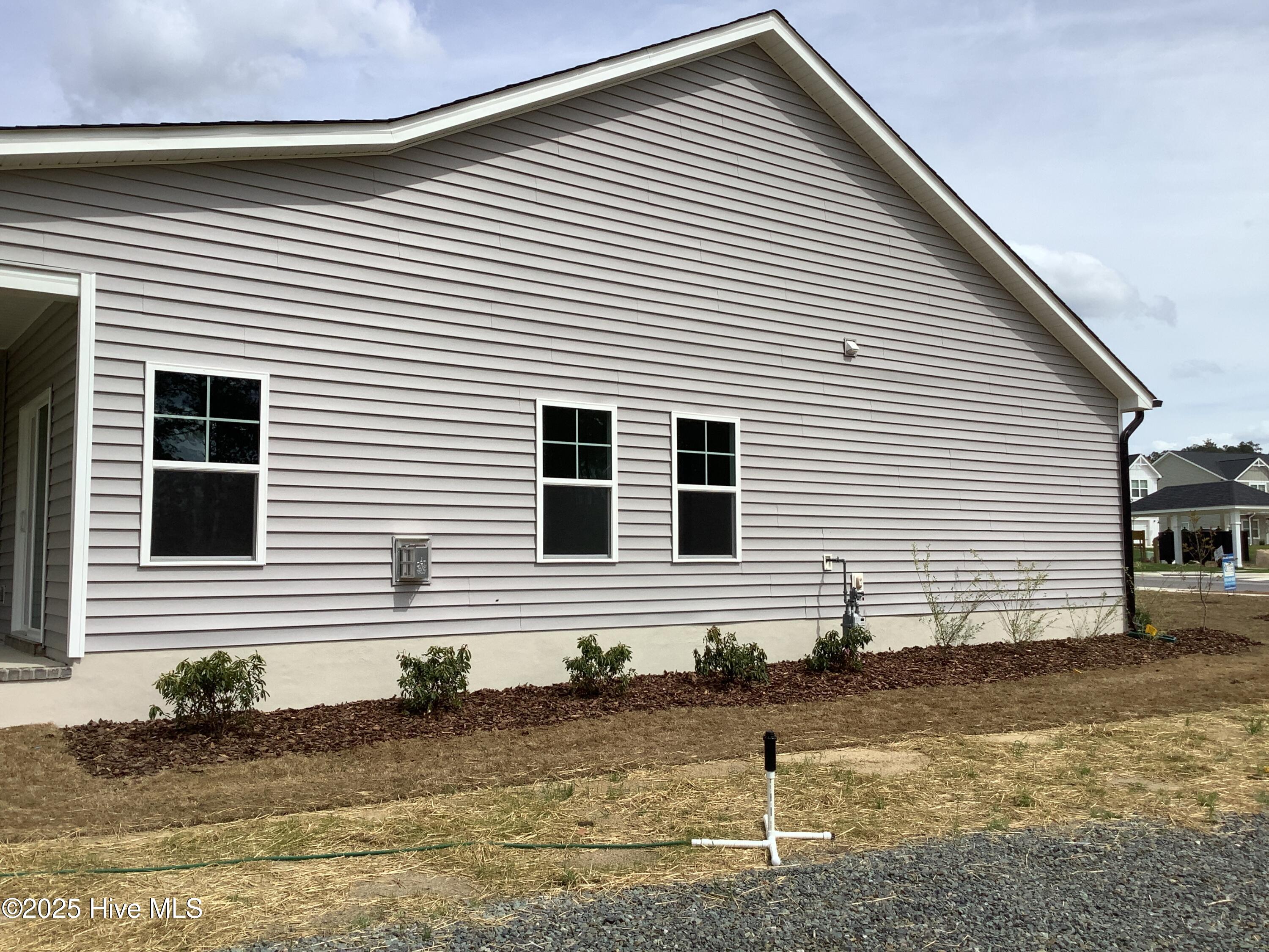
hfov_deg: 58.4
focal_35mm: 31
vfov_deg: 45.4
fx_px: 1136
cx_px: 634
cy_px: 476
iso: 25
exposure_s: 1/2092
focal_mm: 3.3
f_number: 2.4
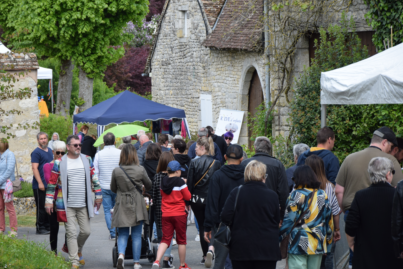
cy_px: 142
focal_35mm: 146
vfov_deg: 9.4
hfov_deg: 14.1
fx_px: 1634
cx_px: 189
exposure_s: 1/500
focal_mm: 90
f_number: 5.6
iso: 400
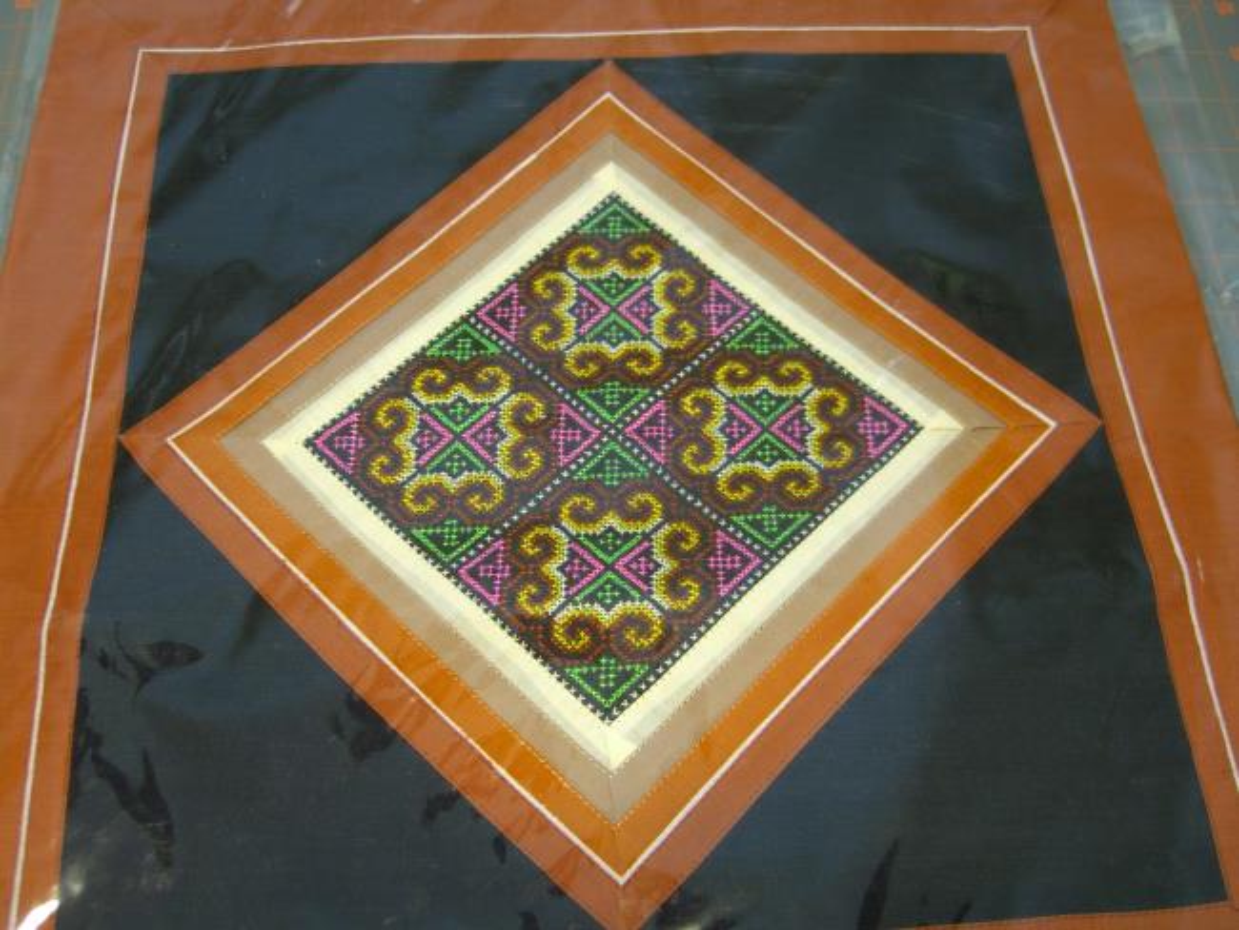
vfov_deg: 37.7
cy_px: 465
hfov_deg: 49.0
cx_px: 620
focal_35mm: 38
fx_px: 1361
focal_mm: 7.9
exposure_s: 1/13
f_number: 2.8
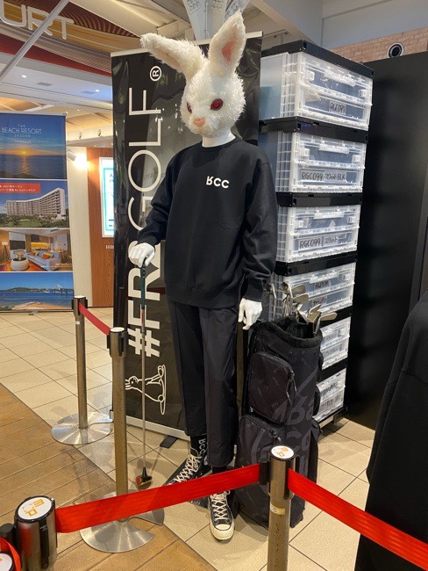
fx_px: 428
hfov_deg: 53.1
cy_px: 286
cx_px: 214
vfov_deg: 67.3
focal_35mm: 26
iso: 200
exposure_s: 1/50
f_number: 1.8
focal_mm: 4.25
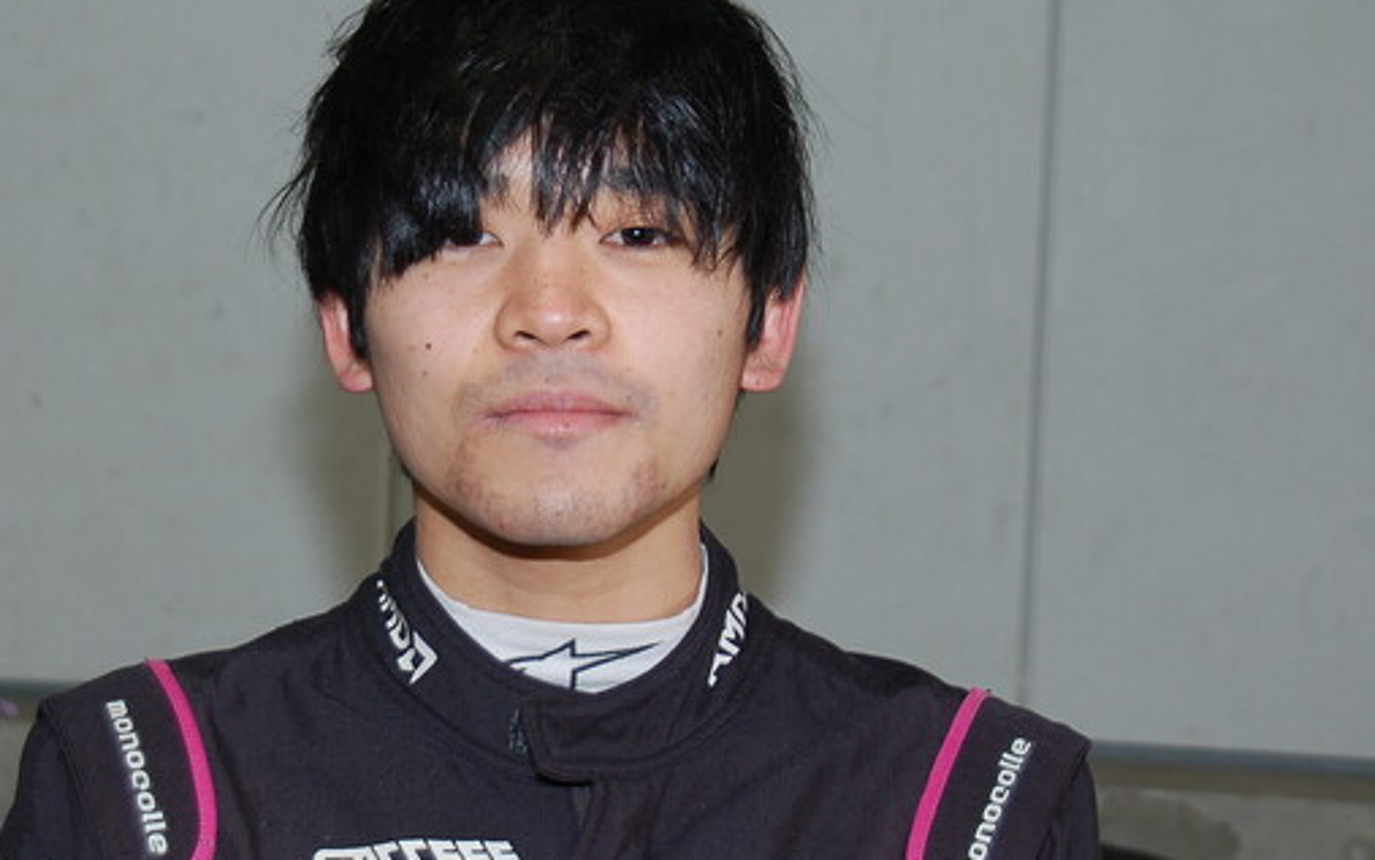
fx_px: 3662
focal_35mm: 98
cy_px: 483
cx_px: 510
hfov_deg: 21.2
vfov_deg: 13.4
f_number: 4.5
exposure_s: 1/60
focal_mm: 45
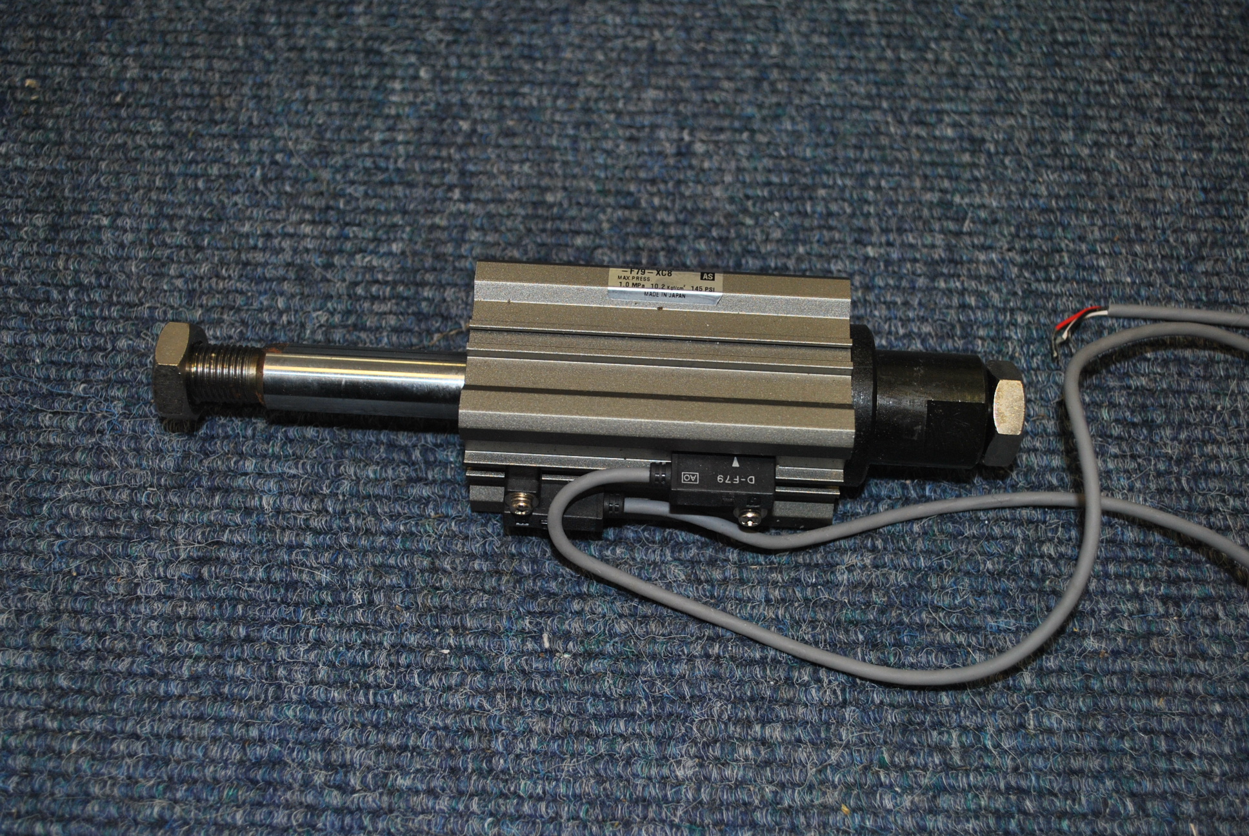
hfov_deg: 43.6
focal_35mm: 45
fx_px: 1563
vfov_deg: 29.9
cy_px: 418
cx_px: 624
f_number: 4.5
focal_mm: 30
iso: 200
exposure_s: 1/60
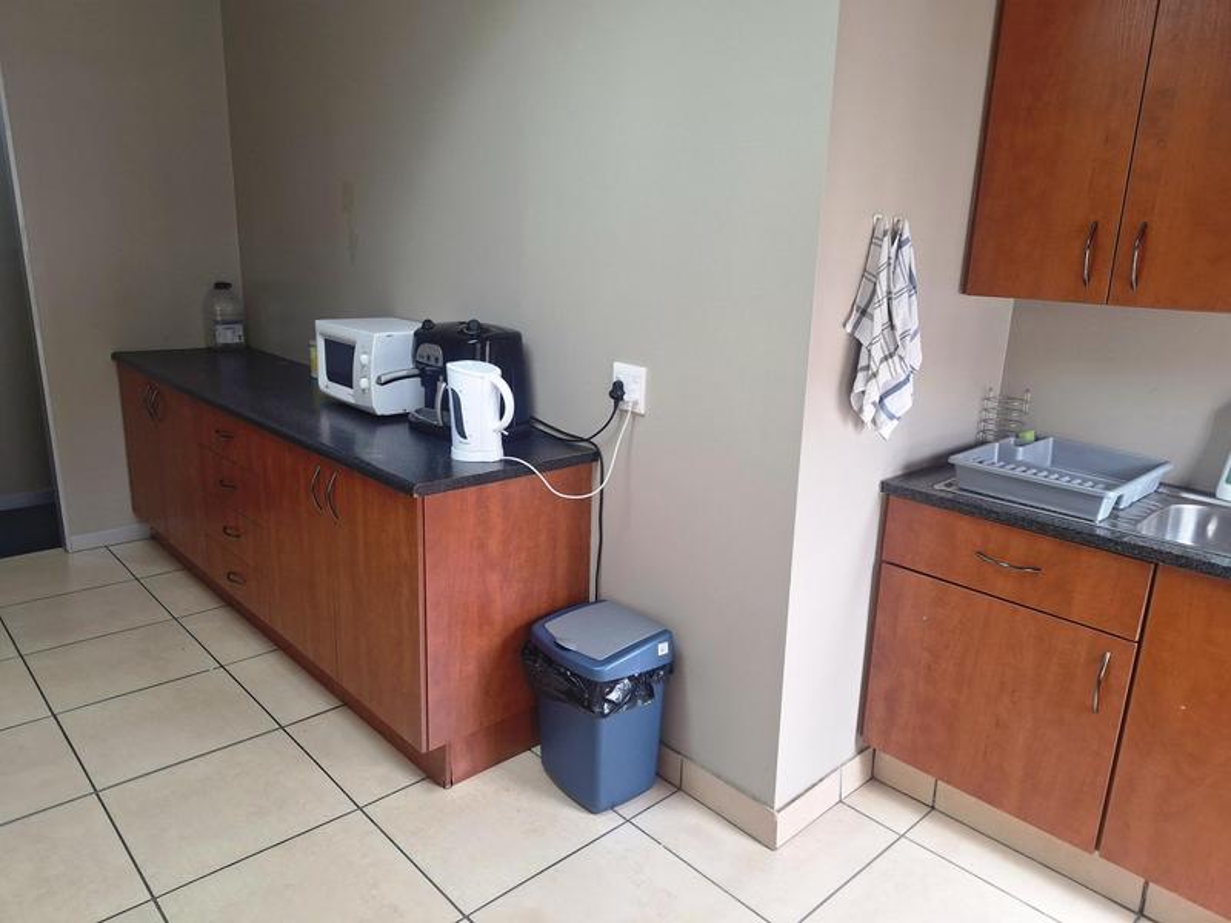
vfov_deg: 58.9
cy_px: 462
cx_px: 616
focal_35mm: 23
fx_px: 818
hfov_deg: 73.9
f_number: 1.8
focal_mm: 5.54
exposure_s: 1/50
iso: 125
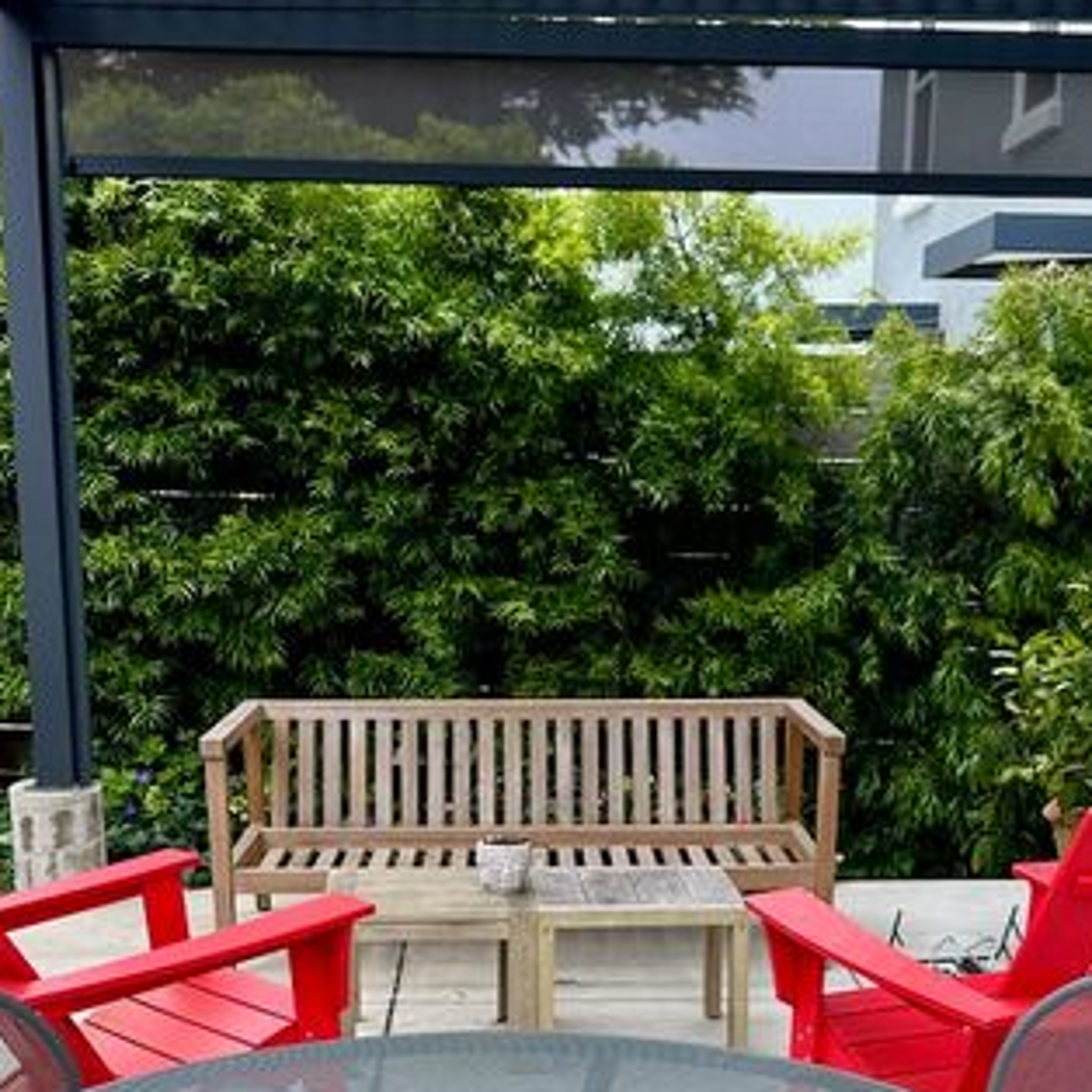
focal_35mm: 54
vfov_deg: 30.4
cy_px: 960
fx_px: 1927
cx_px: 623
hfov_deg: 31.6
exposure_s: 1/301
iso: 80
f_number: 1.78
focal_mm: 6.86
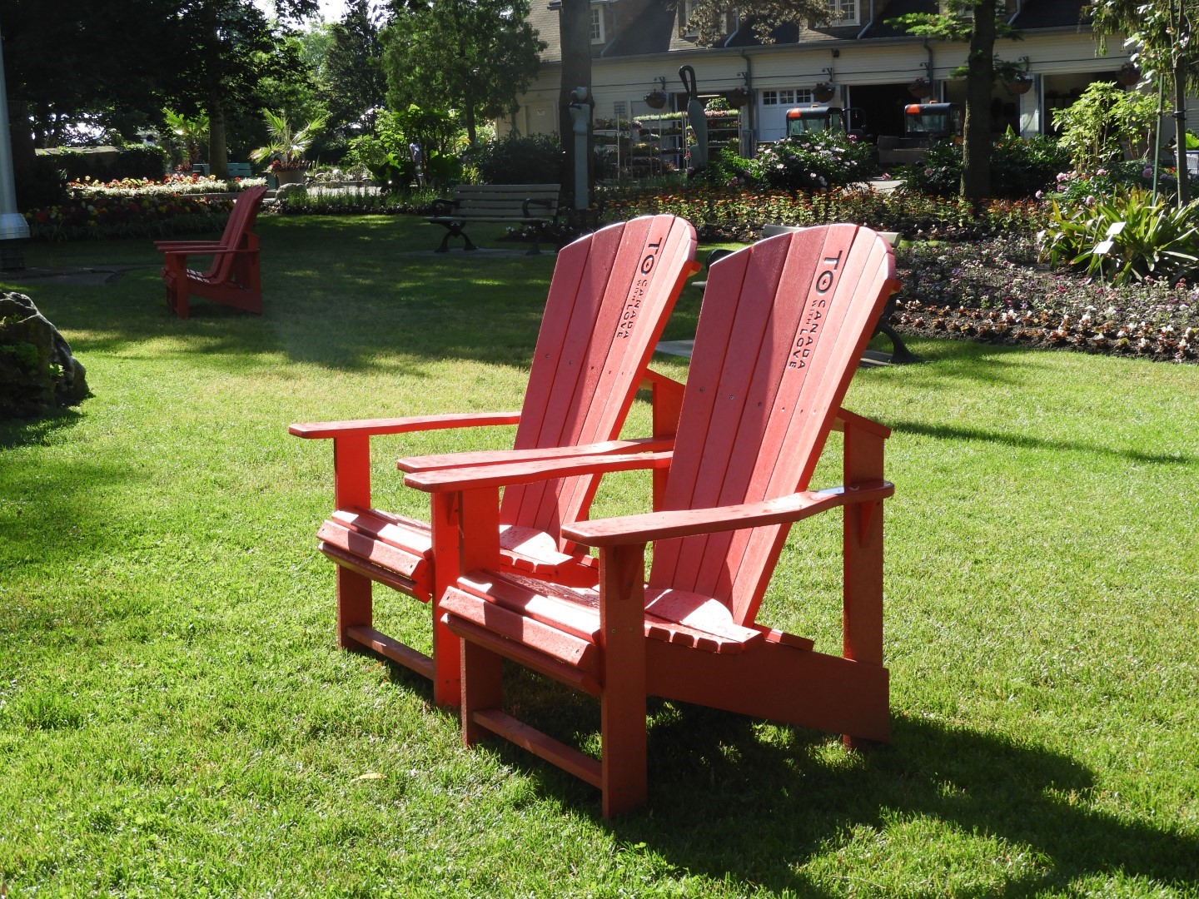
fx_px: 2078
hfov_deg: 32.2
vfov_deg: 24.4
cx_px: 600
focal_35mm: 60
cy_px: 450
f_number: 4.2
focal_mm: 10.7
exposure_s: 1/320
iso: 100
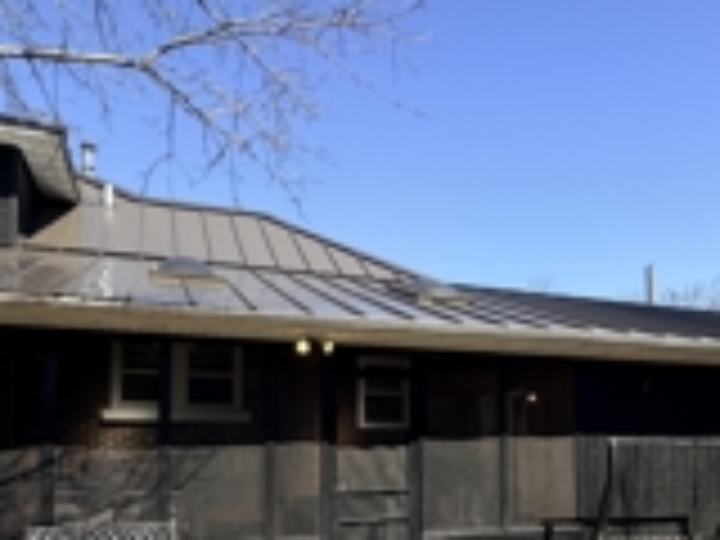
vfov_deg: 39.1
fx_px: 728
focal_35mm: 35
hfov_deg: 51.8
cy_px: 432
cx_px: 468
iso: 32
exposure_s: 1/770
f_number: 2.2
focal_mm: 2.22
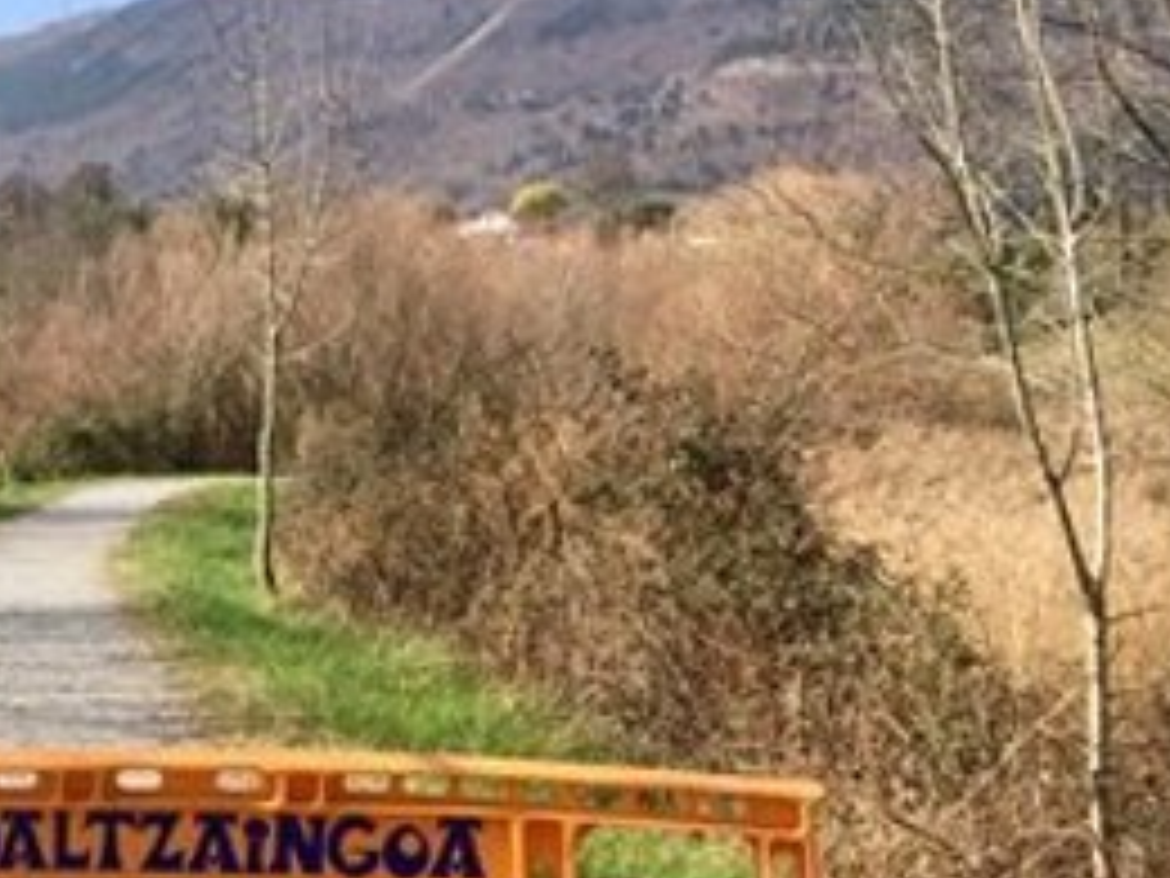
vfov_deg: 18.7
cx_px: -378
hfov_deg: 22.5
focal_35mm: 77
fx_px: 2603
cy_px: 824
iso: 25
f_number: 2.2
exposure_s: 1/986
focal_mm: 4.15
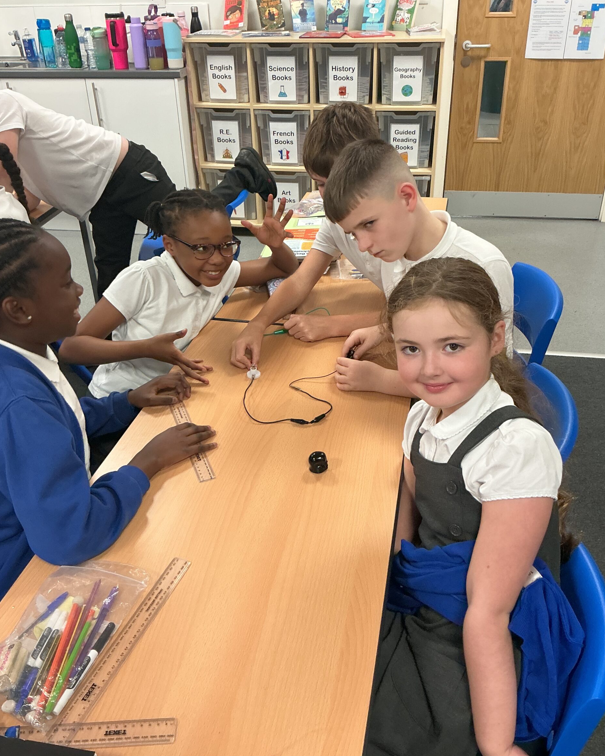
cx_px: 307
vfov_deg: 57.1
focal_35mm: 31
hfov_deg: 47.1
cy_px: 356
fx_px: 694
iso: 125
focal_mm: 3
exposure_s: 1/60
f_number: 1.8
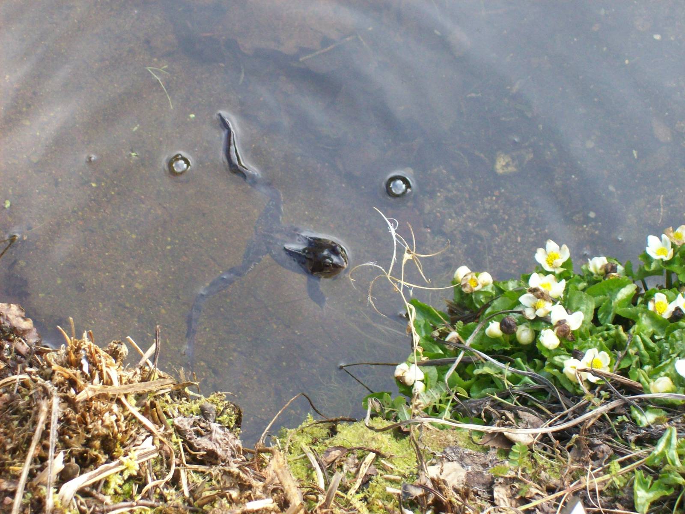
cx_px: 342
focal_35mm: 108
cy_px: 257
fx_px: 2137
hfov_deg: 18.2
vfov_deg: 13.7
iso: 224
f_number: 4.8
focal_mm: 18
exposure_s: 1/128
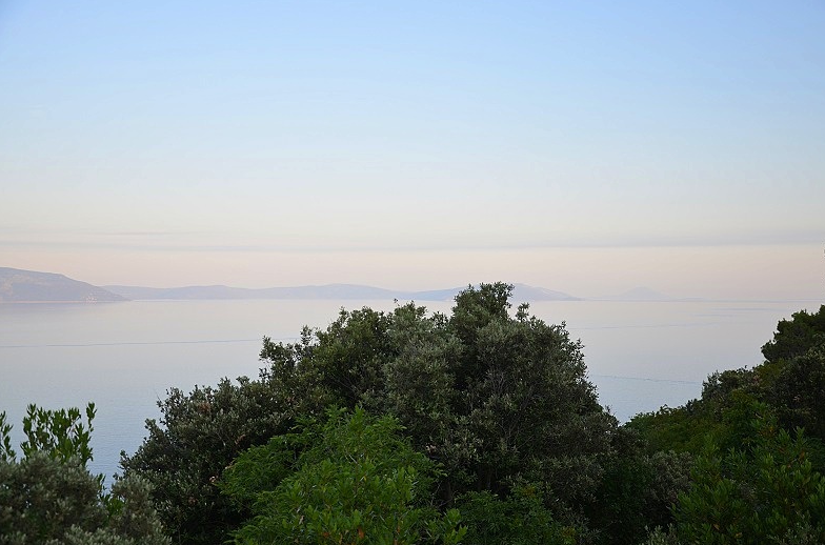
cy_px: 272
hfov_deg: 40.4
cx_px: 417
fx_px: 1120
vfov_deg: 27.4
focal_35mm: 49
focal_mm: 32
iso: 100
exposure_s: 1/200
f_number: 4.2
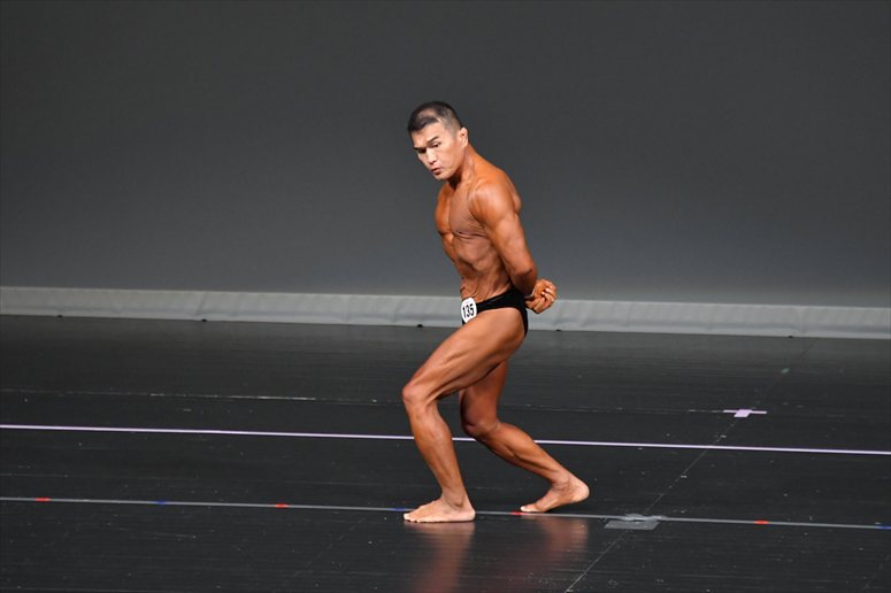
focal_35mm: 315
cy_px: 296
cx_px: 446
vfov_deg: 4.4
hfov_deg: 6.5
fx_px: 7793
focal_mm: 210
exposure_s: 1/400
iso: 4000
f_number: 5.6
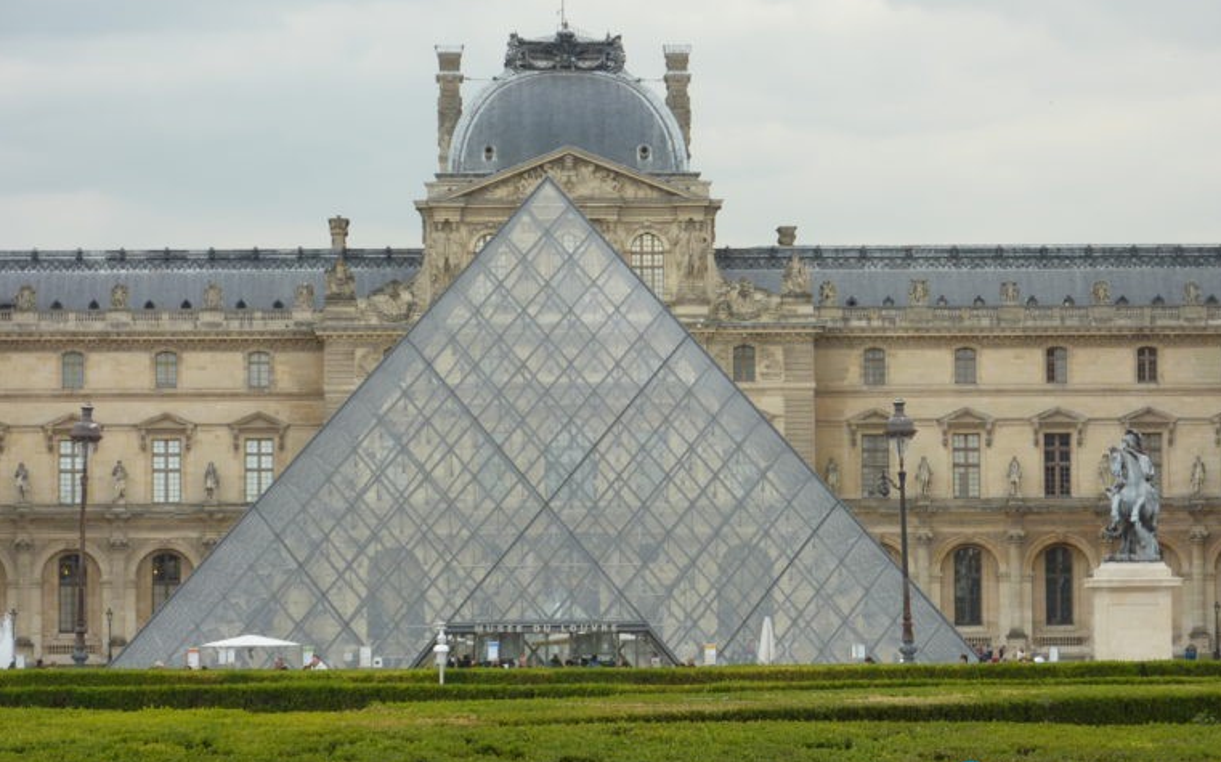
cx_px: 613
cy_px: 396
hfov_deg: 15.3
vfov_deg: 9.6
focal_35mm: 137
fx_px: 4557
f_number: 4.4
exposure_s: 1/80
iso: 80
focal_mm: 21
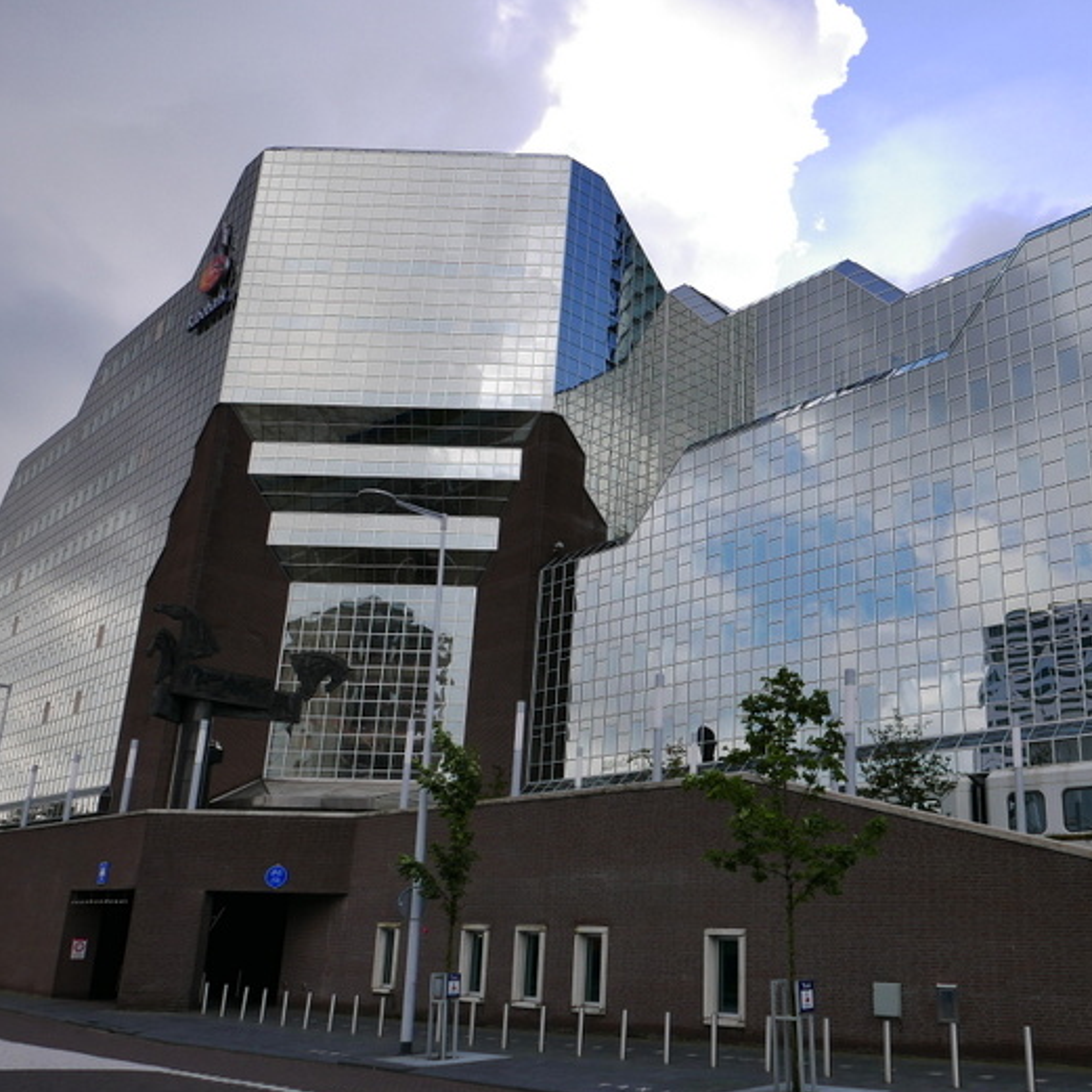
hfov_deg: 51.6
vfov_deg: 52.5
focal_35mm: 31
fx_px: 1106
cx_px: 725
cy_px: 548
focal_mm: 10.9
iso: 100
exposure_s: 1/400
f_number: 5.6
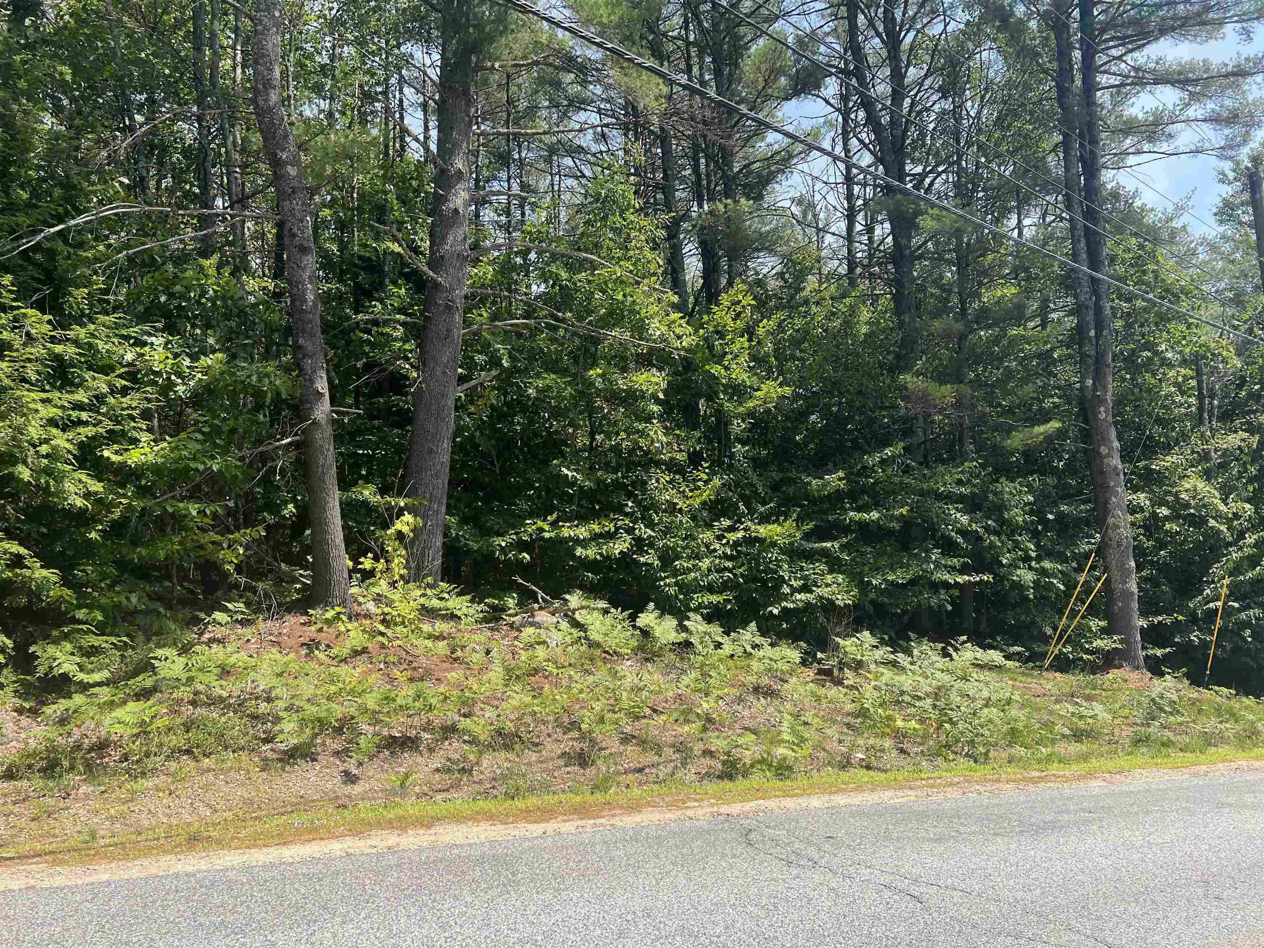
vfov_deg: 53.1
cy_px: 474
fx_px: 949
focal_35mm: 26
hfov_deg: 67.3
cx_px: 632
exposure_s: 1/1468
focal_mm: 5.7
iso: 50
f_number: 1.5
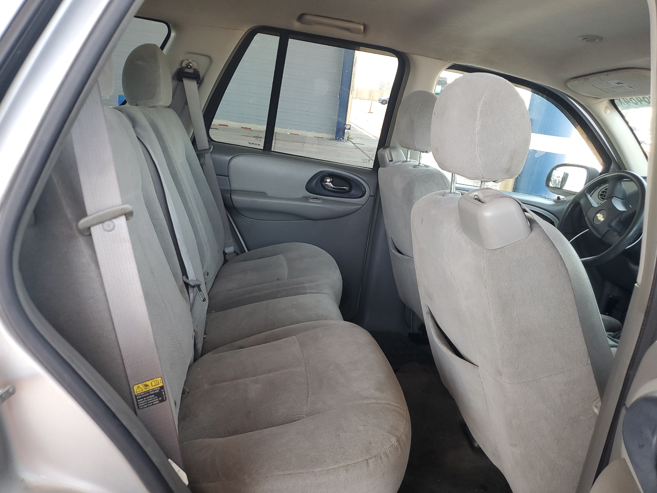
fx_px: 493
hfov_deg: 67.3
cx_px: 328
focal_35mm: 26
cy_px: 246
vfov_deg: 53.1
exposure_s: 1/100
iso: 69
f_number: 1.5
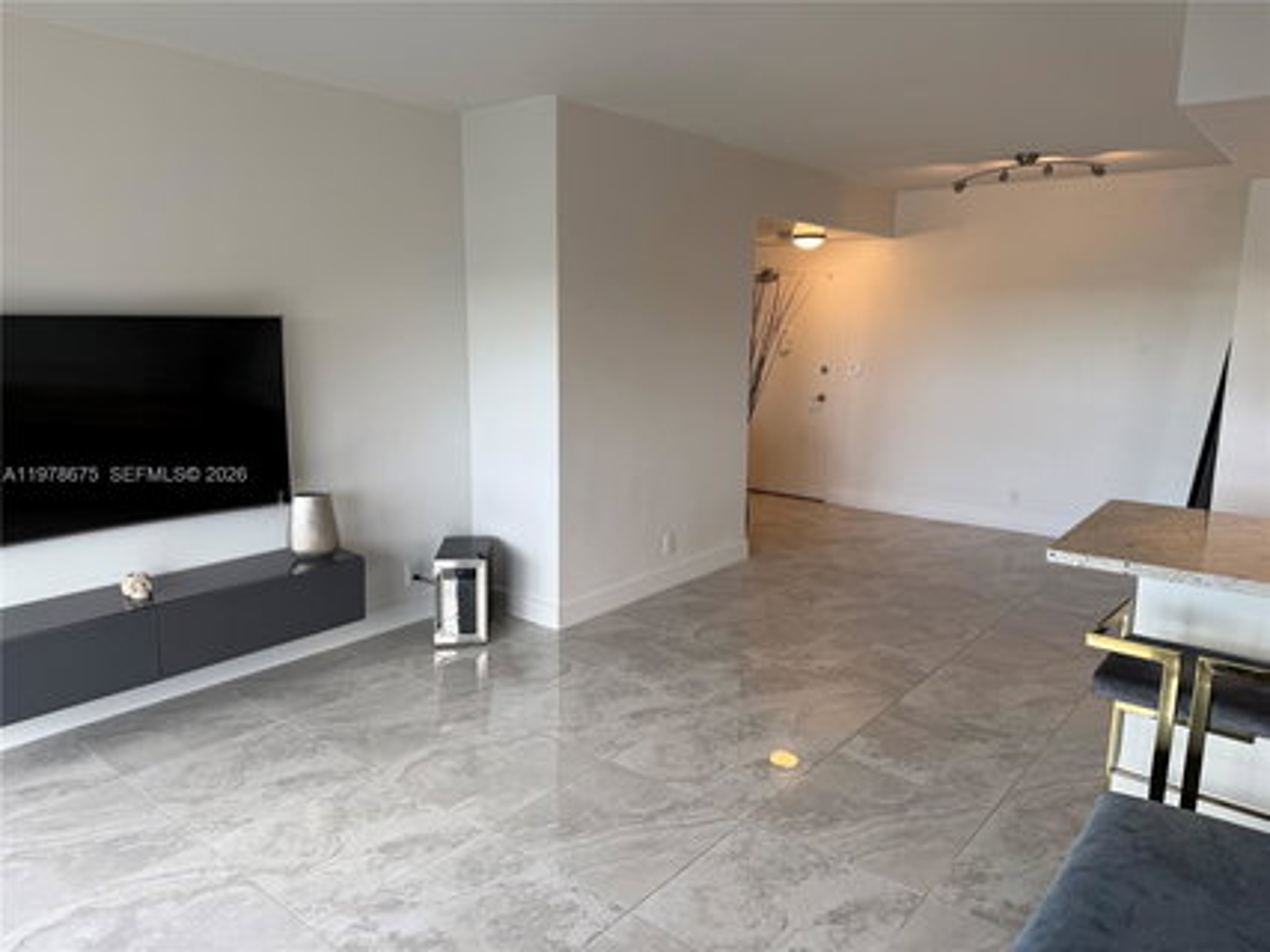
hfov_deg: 71.6
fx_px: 880
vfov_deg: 56.8
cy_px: 476
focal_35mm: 24
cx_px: 635
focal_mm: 6.76
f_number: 1.78
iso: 50
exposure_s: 1/121
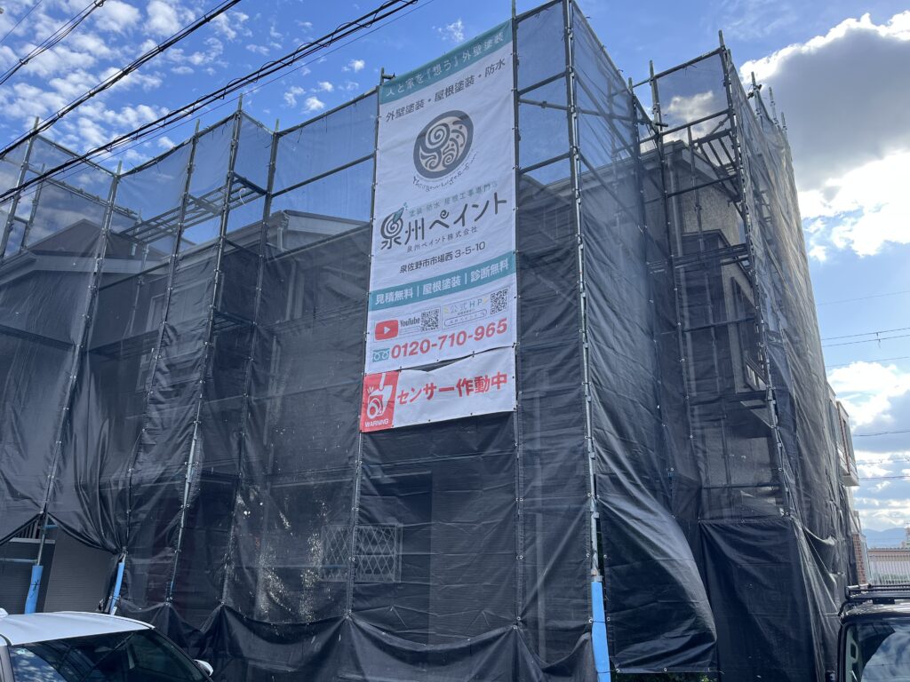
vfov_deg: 53.1
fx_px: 683
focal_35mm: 26
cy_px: 341
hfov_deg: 67.3
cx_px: 455
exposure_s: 1/1151
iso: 50
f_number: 1.6
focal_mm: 5.1
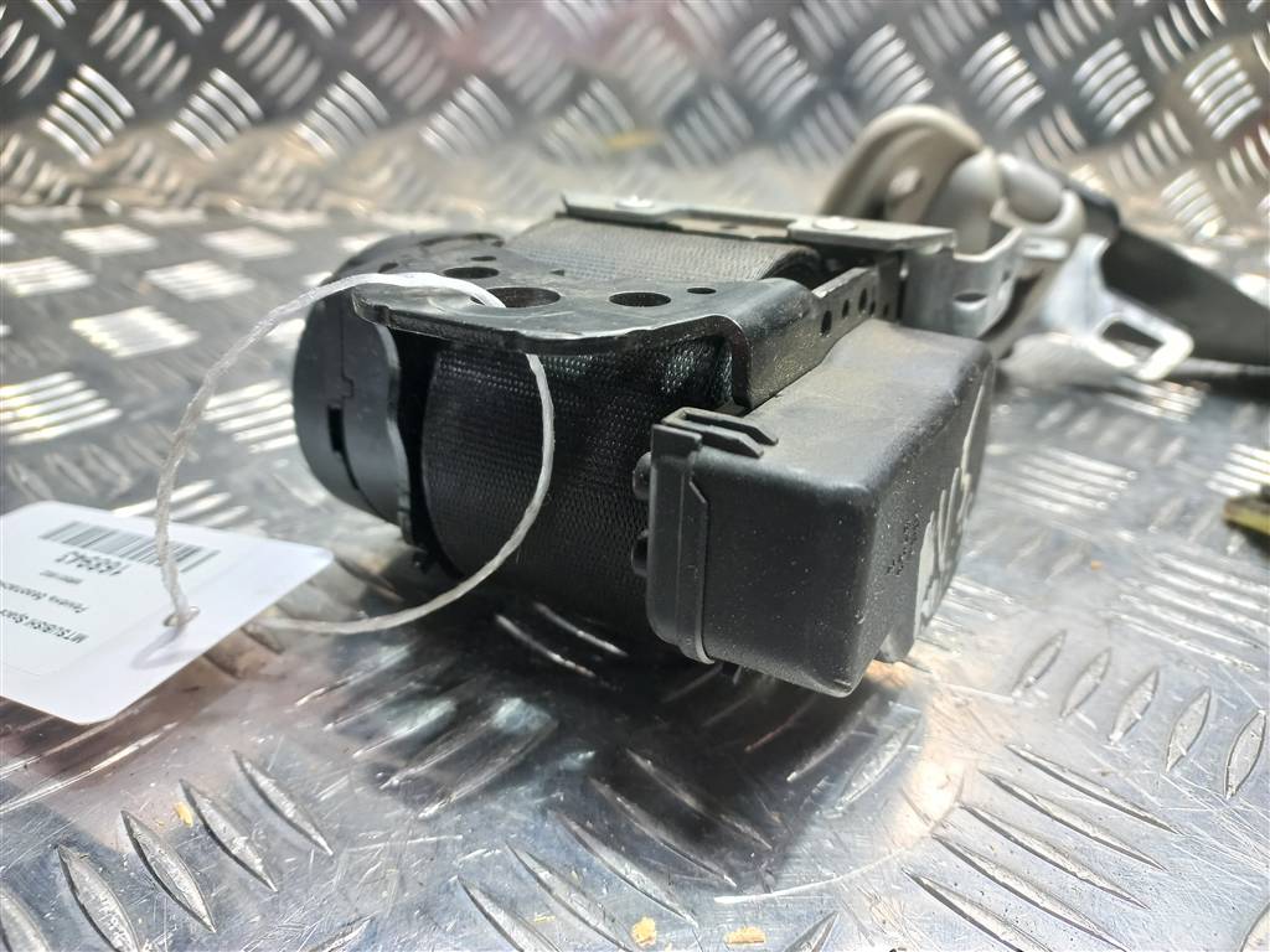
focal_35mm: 25
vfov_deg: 54.9
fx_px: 917
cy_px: 476
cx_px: 635
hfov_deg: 69.4
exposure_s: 1/50
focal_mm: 4.6
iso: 100
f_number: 1.8
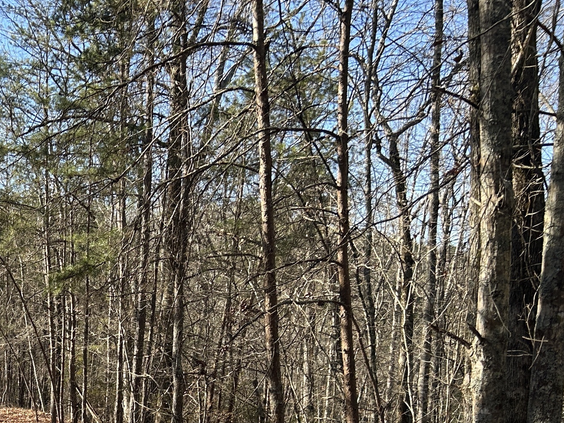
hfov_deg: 29.2
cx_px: -52
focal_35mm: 60
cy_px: 444
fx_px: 977
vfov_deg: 23.2
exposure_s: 1/786
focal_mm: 5.7
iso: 50
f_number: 1.5
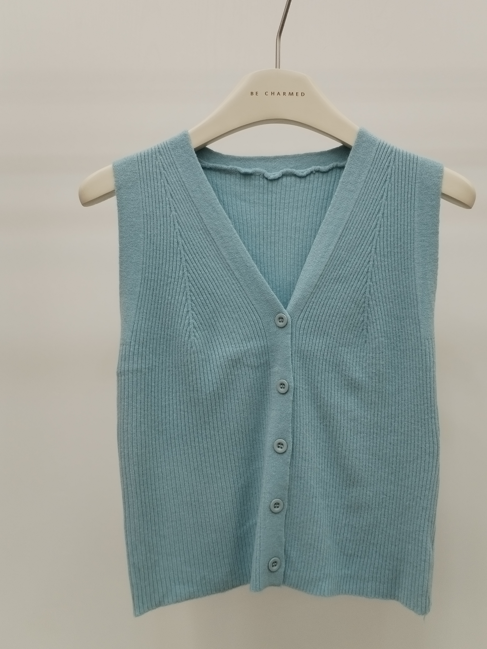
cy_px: 338
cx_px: 279
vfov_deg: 51.3
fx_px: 675
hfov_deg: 39.6
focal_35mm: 36
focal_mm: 4.75
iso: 200
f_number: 1.8
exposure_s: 1/120
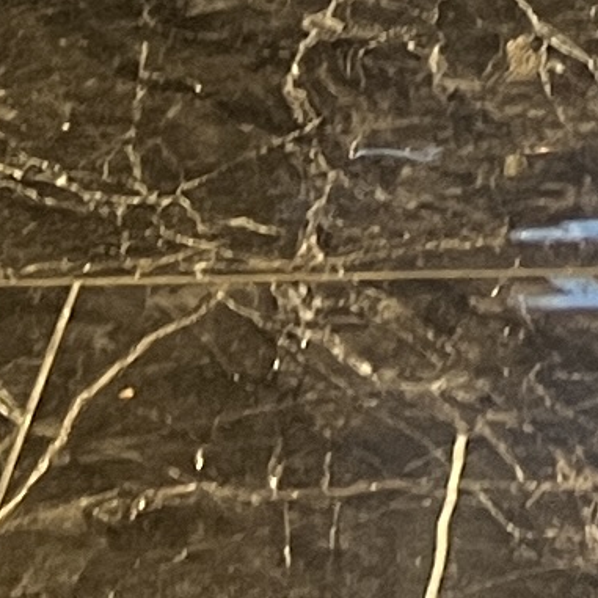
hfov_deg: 7.1
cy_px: -1774
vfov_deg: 6.1
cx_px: 884
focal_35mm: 243
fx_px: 4749
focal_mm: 5.7
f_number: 1.5
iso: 160
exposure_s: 1/50
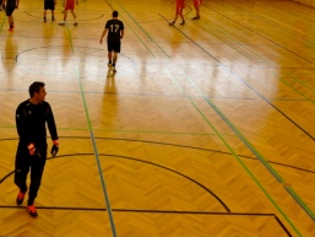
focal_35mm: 61
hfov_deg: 30.7
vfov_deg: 23.7
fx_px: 555
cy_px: 44
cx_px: 51
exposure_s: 1/120
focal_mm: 4.28
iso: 64
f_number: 2.4
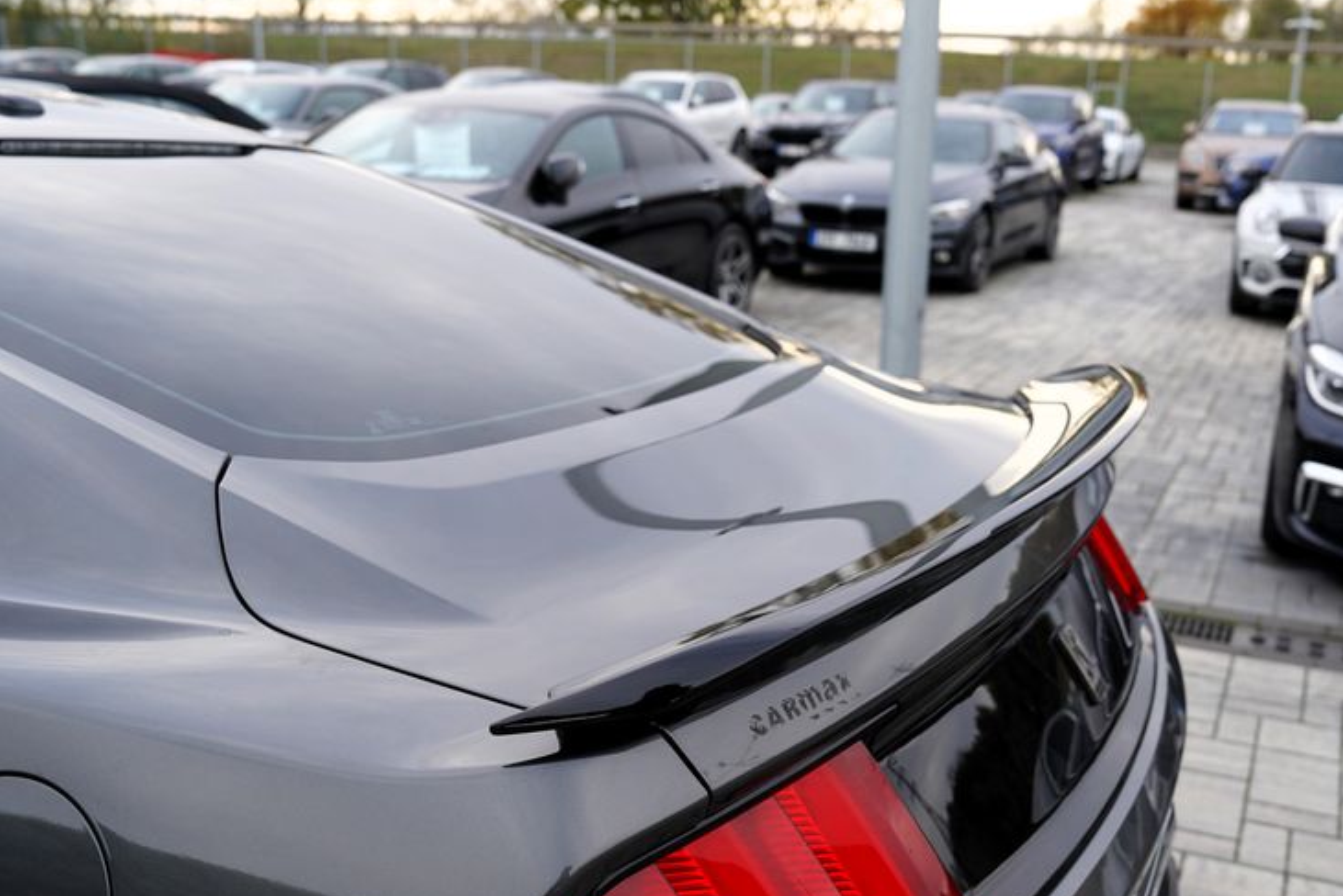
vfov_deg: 37.7
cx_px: 821
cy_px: 548
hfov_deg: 53.9
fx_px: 1306
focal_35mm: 35
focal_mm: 25
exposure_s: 1/160
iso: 200
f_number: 4
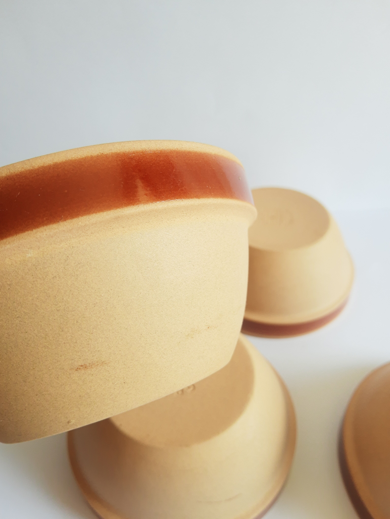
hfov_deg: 53.1
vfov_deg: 67.3
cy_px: 260
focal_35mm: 26
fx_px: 391
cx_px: 195
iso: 53
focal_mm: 3.95
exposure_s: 1/100
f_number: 1.8
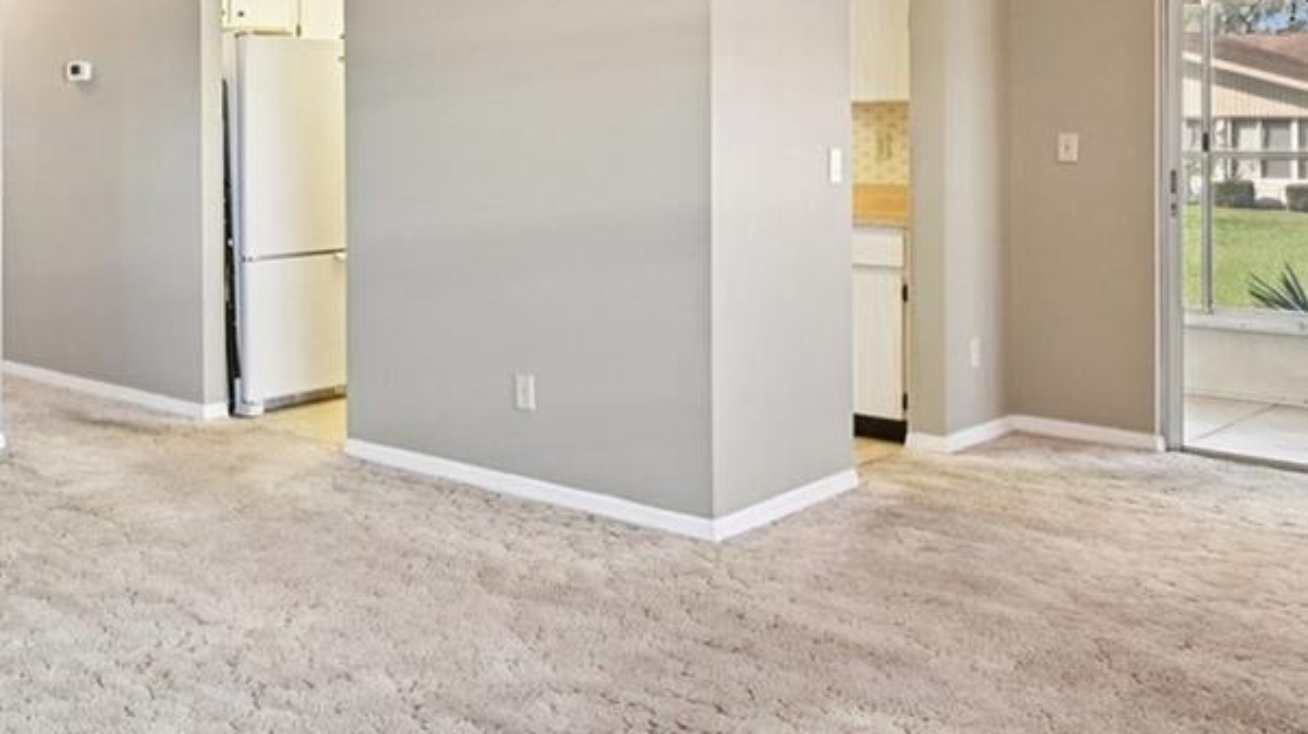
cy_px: 119
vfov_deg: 29.5
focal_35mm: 39
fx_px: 1352
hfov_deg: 46.7
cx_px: 139
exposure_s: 1/25
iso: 400
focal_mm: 14
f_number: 8
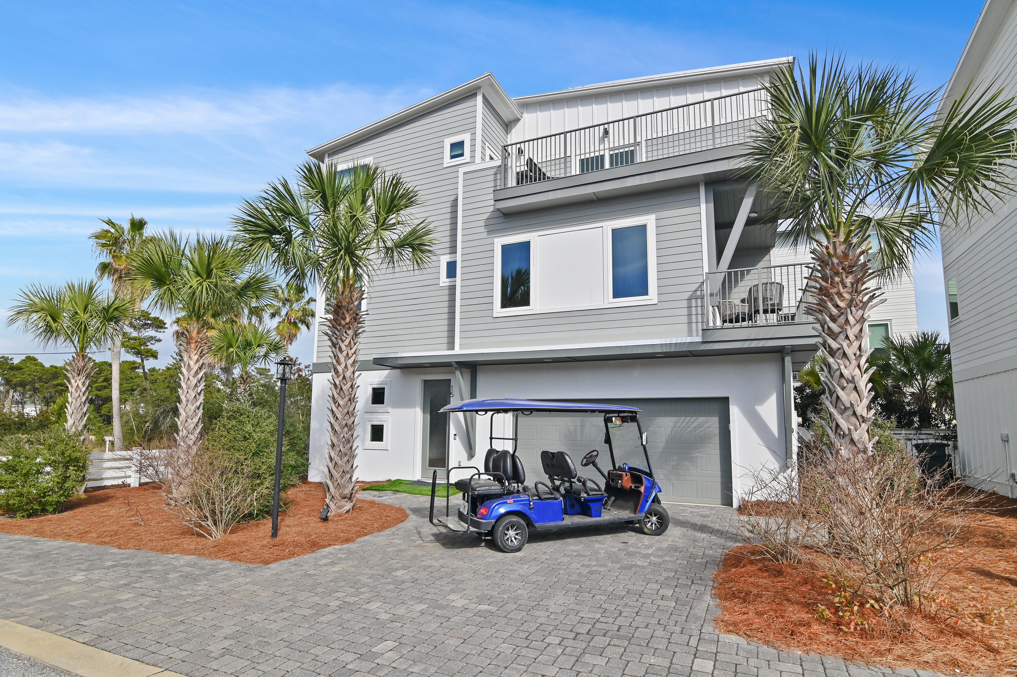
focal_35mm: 17
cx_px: 508
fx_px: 480
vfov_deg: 70.4
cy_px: 338
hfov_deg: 93.3
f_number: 8
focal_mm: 17
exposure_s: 1/800
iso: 400
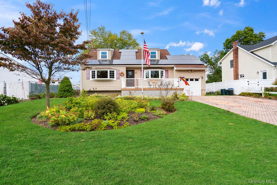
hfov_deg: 96.7
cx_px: 138
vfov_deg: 73.8
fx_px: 123
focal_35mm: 16
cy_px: 92
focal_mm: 16
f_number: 5.6
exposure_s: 1/200
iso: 160
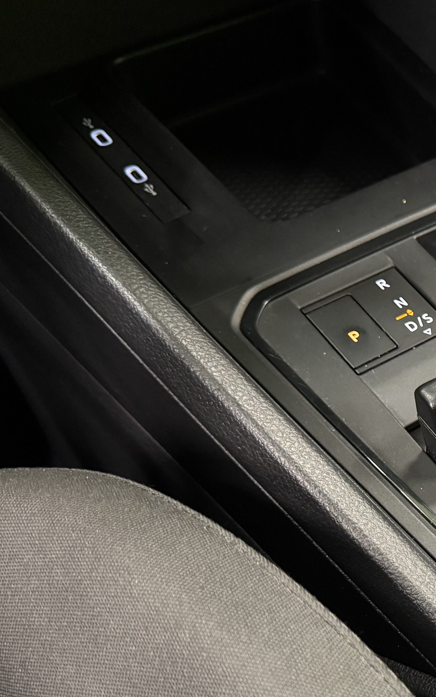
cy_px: 470
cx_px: 602
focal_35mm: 54
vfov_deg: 37.1
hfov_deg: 21.2
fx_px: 1027
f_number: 1.78
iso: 800
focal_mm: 6.76
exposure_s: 1/33
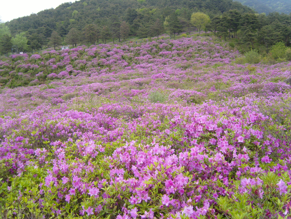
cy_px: 110
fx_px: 294
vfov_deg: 40.7
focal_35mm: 35
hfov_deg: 52.6
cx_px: 146
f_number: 2.8
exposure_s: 1/250
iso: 80
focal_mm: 7.4
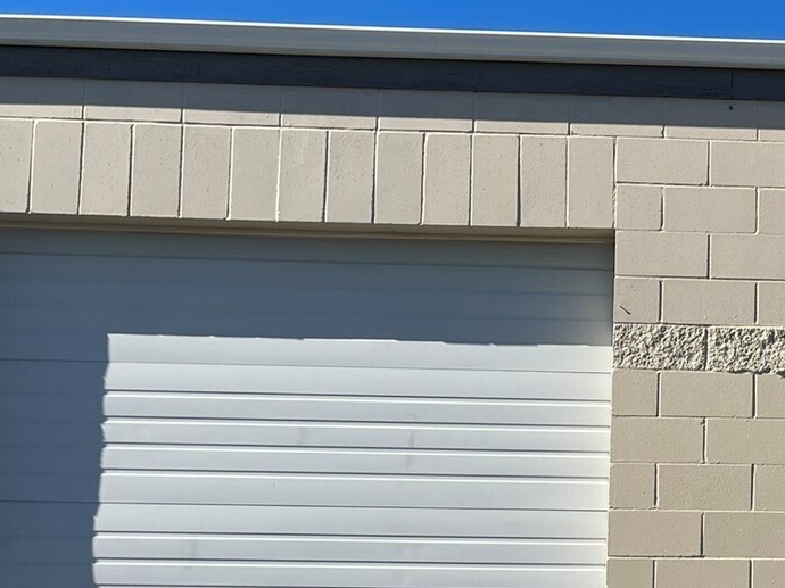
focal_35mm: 58
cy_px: 414
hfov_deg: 30.1
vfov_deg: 25.0
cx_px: 843
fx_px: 1315
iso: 32
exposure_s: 1/4717
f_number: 1.6
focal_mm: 5.1
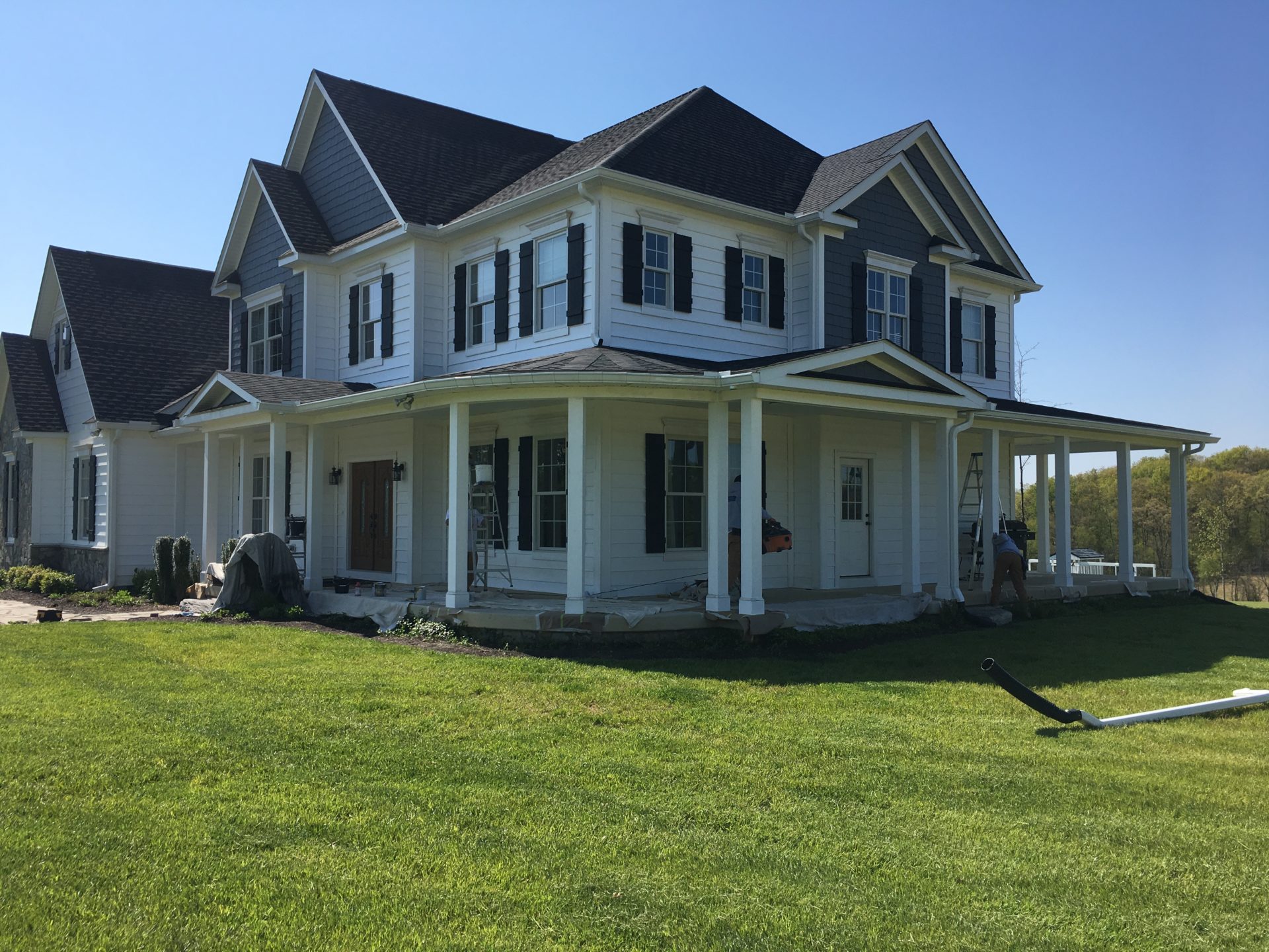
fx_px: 1063
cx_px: 634
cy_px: 476
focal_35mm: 29
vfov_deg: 48.2
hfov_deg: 61.7
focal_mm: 4.15
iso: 25
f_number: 2.2
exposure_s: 1/1603
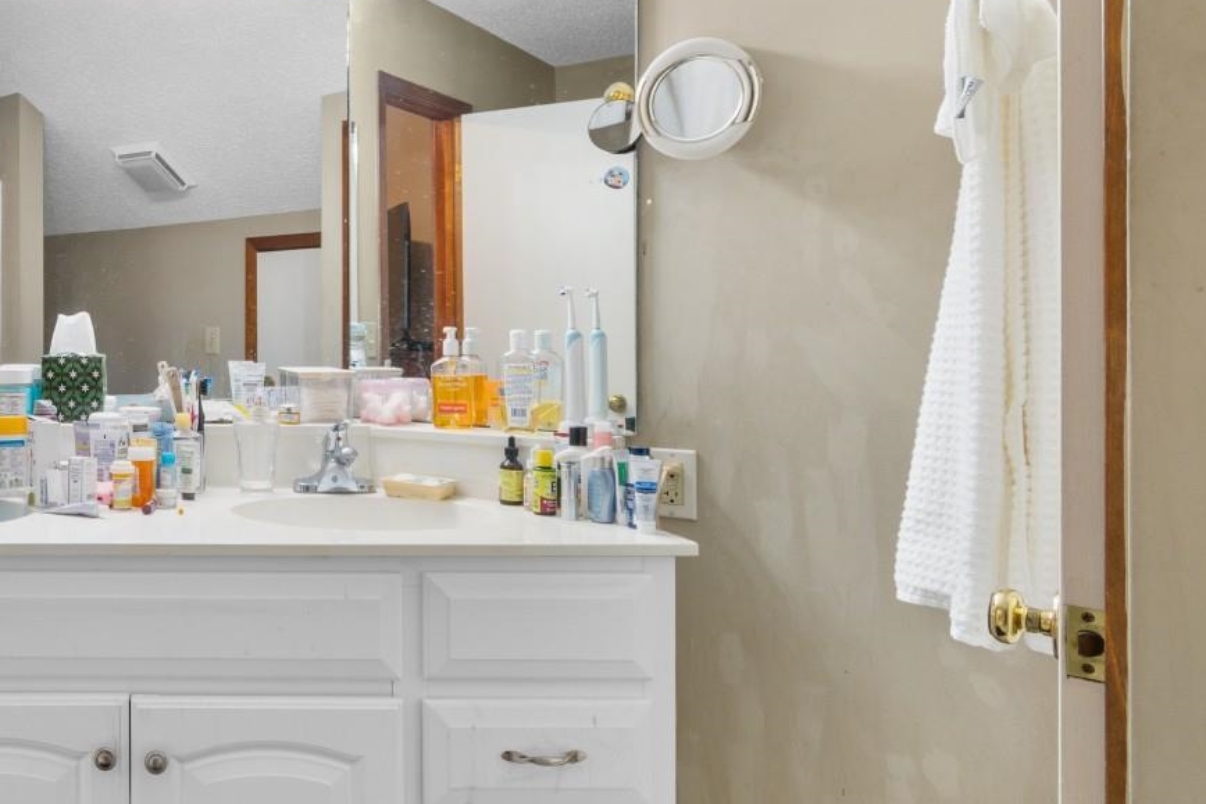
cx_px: 114
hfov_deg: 56.3
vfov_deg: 46.1
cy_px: 311
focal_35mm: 28
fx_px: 938
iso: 100
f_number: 4.5
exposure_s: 1/10
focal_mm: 10
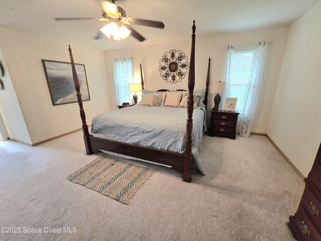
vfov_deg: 89.9
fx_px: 121
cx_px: 160
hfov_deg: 106.2
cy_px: 120
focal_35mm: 13
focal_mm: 2.2
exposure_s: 1/60.2
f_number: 2.2
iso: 500
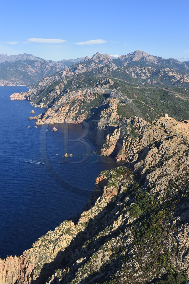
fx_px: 315
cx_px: 94
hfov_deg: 33.4
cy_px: 142
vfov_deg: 48.5
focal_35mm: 40
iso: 400
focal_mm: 40
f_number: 9
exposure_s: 1/800
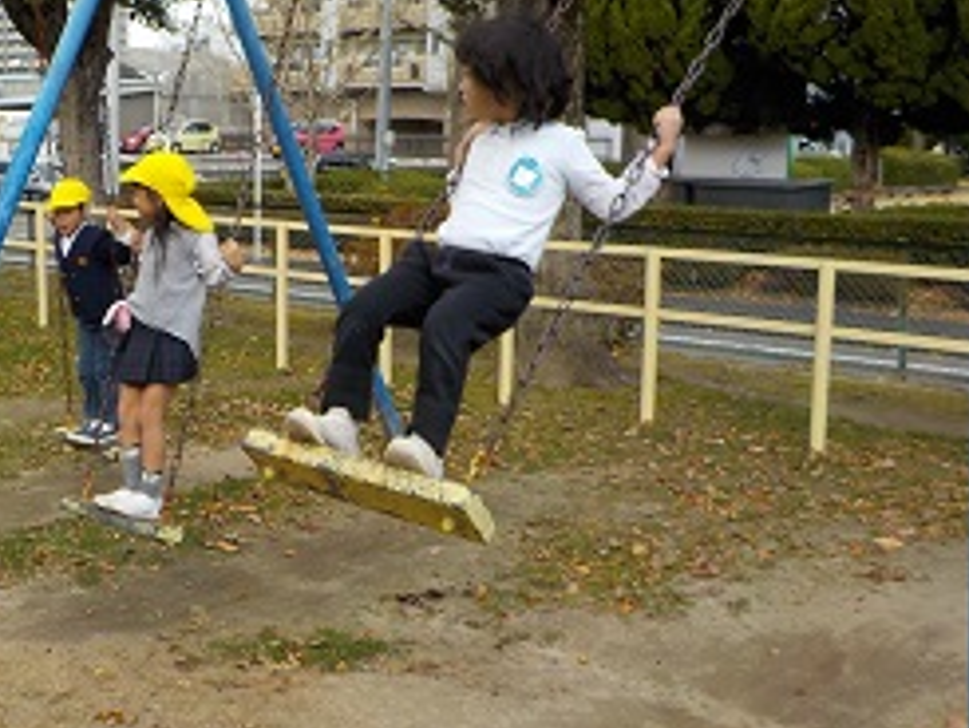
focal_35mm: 49
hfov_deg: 37.9
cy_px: 328
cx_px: 241
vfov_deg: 29.7
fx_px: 1372
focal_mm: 4.1
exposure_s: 1/400
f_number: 3.3
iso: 125
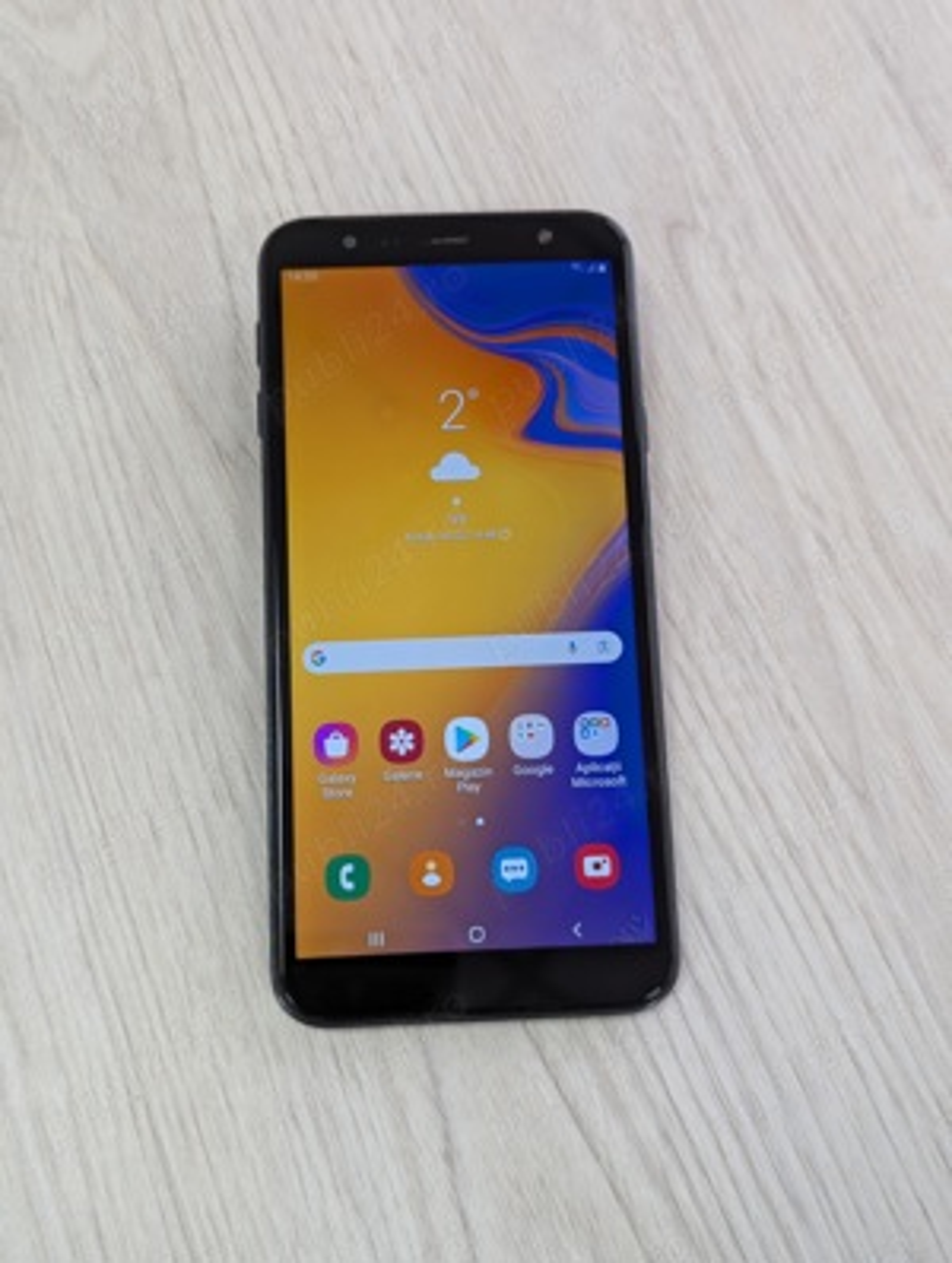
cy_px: 632
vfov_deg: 39.6
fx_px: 1754
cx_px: 476
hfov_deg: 30.4
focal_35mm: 48
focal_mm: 6.81
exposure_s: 1/44.9
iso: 49
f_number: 1.85
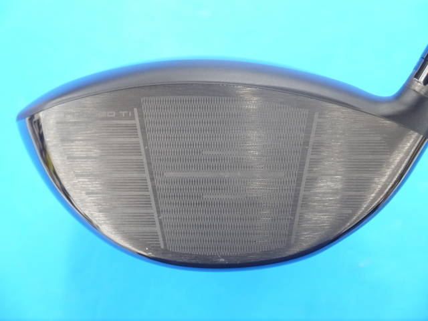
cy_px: 160
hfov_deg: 25.0
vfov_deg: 18.9
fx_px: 964
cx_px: 214
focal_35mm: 78
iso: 800
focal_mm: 39
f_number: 5.5
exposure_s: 1/40
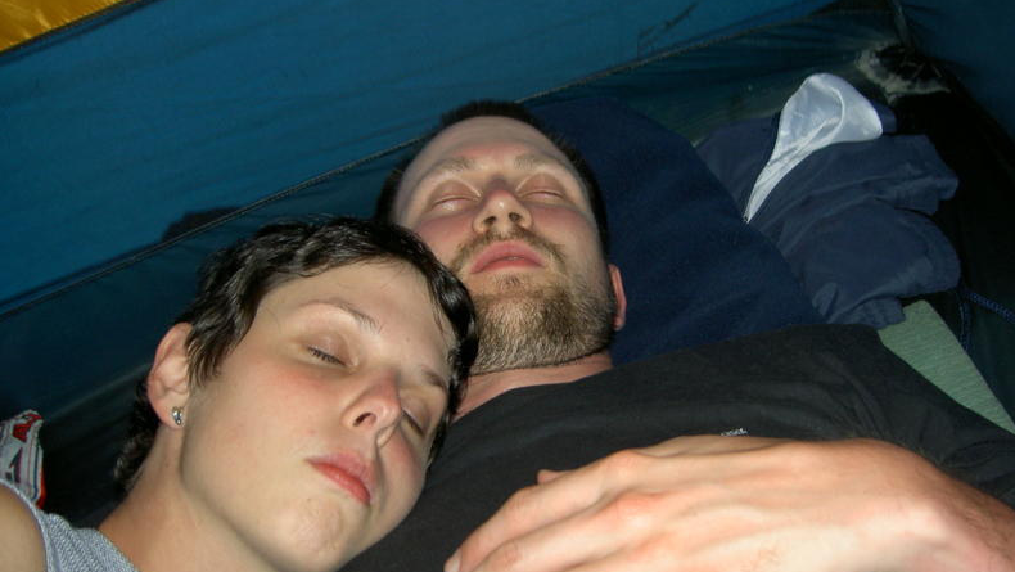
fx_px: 1158
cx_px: 504
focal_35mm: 43
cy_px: 380
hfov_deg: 47.3
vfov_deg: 27.6
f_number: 2.8
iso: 100
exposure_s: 1/8
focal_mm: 8
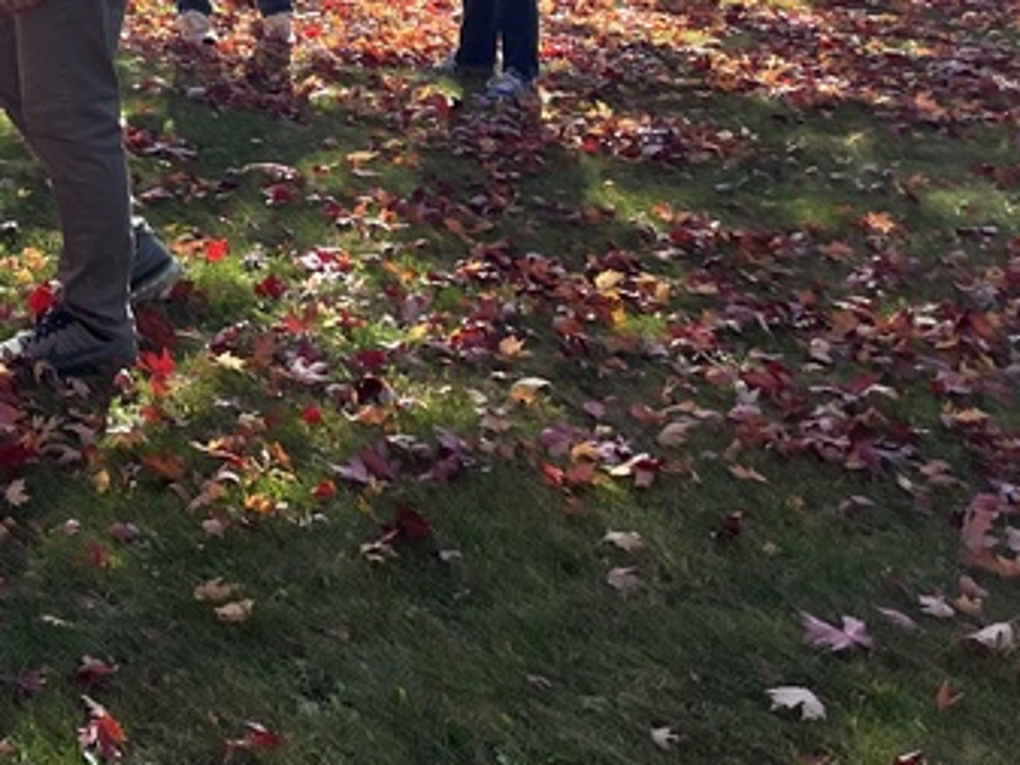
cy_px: -254
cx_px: -245
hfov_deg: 22.5
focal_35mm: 79
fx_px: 2329
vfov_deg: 17.4
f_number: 1.6
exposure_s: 1/1075
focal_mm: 5.1
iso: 50
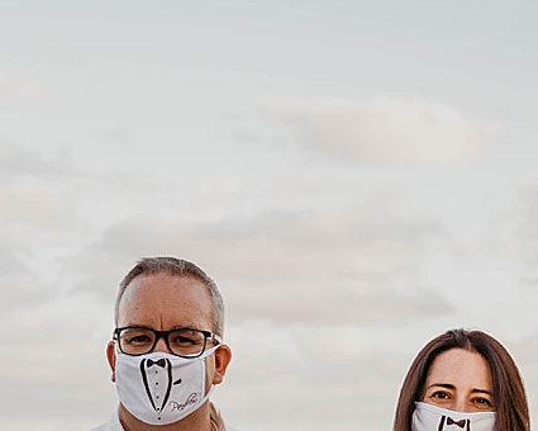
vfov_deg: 15.0
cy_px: 525
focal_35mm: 99
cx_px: 125
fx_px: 1576
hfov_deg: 19.2
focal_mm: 32
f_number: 2.8
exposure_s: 1/1000
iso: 320
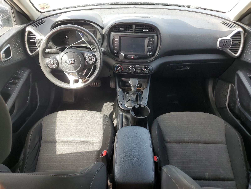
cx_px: 126
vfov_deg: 53.1
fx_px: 189
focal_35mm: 26
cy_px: 94
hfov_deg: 67.3
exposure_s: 1/164
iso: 50
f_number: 1.5
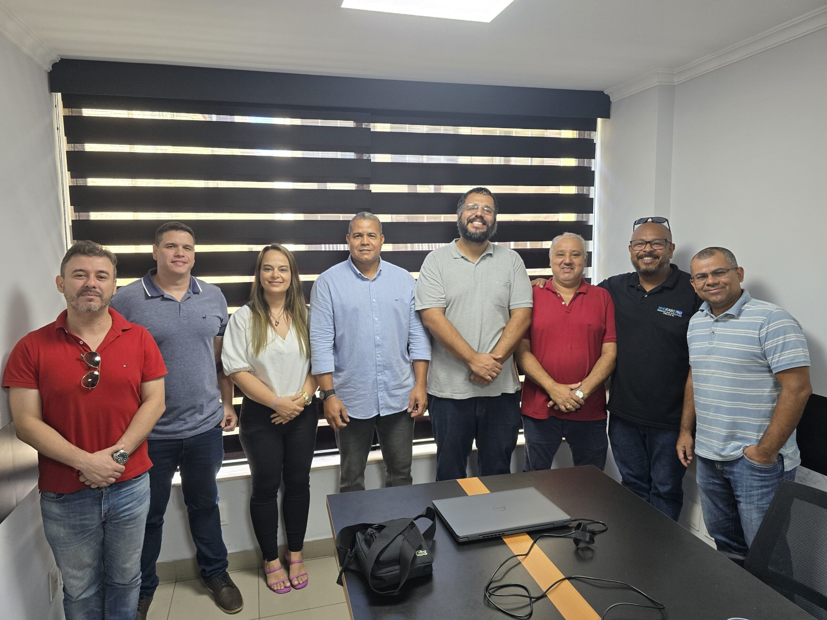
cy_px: 310
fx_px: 549
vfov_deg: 58.9
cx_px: 414
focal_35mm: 23
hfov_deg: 73.9
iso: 250
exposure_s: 1/120
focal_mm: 6.3
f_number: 1.7
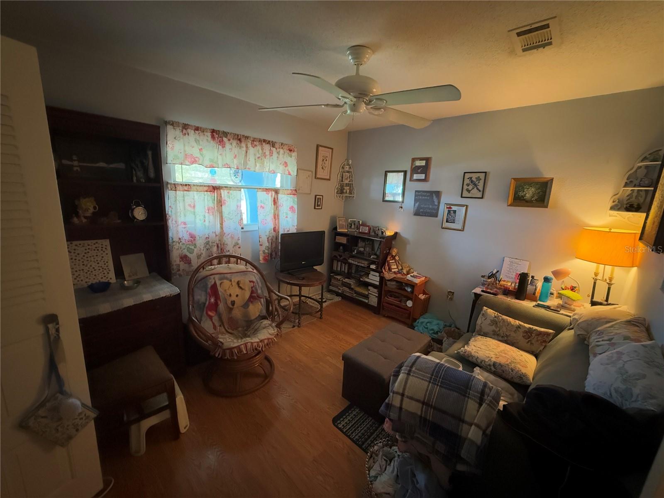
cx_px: 332
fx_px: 269
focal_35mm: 14
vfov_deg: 85.7
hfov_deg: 102.1
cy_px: 249
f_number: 2.2
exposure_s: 1/40
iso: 1250
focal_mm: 2.22
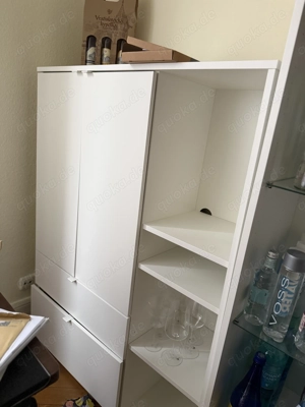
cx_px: 152
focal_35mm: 24
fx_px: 282
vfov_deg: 71.6
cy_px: 204
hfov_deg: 56.8
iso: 500
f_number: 1.78
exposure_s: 1/60
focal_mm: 6.76
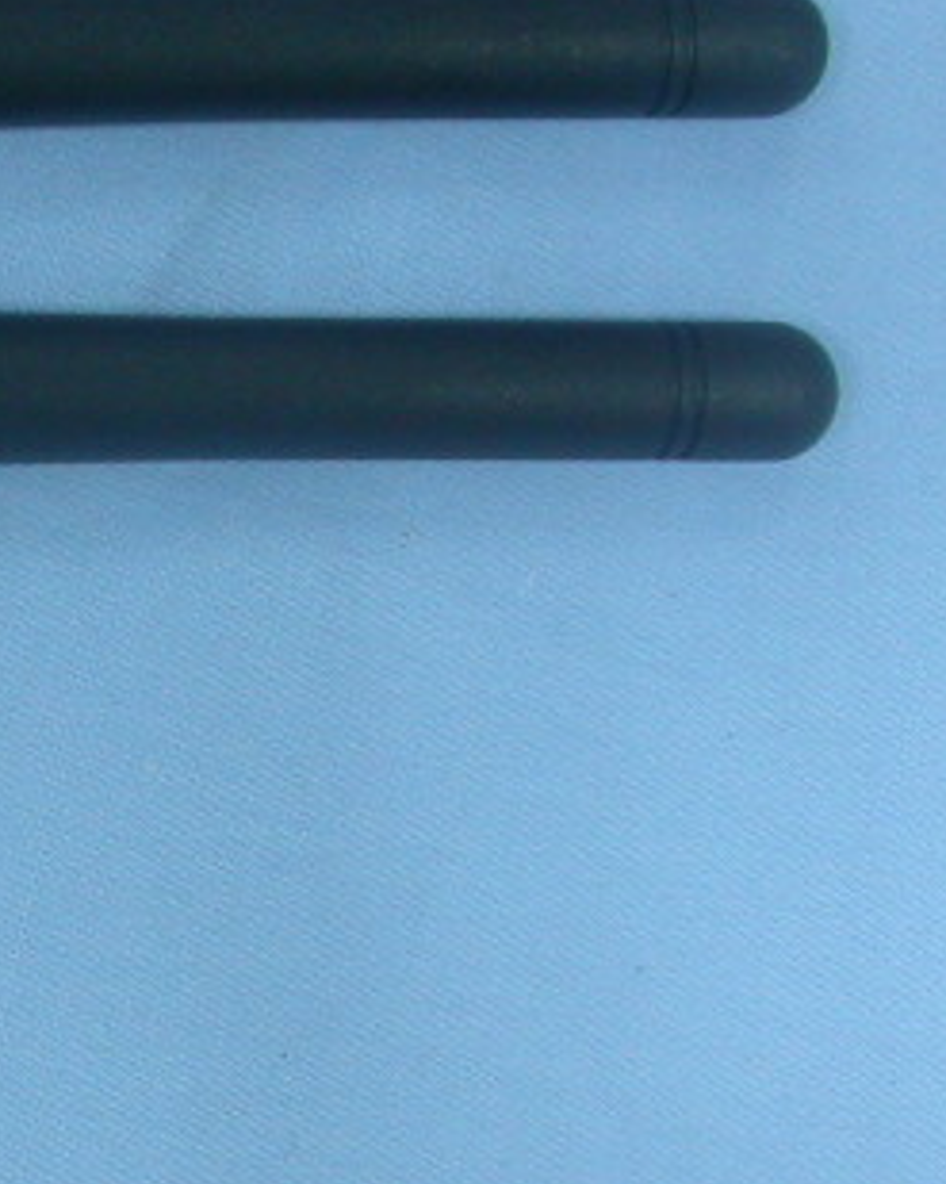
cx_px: -697
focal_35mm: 139
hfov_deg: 10.5
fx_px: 4867
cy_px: 1058
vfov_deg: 13.7
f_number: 2.7
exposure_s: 1/6.4
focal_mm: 8.9
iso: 100
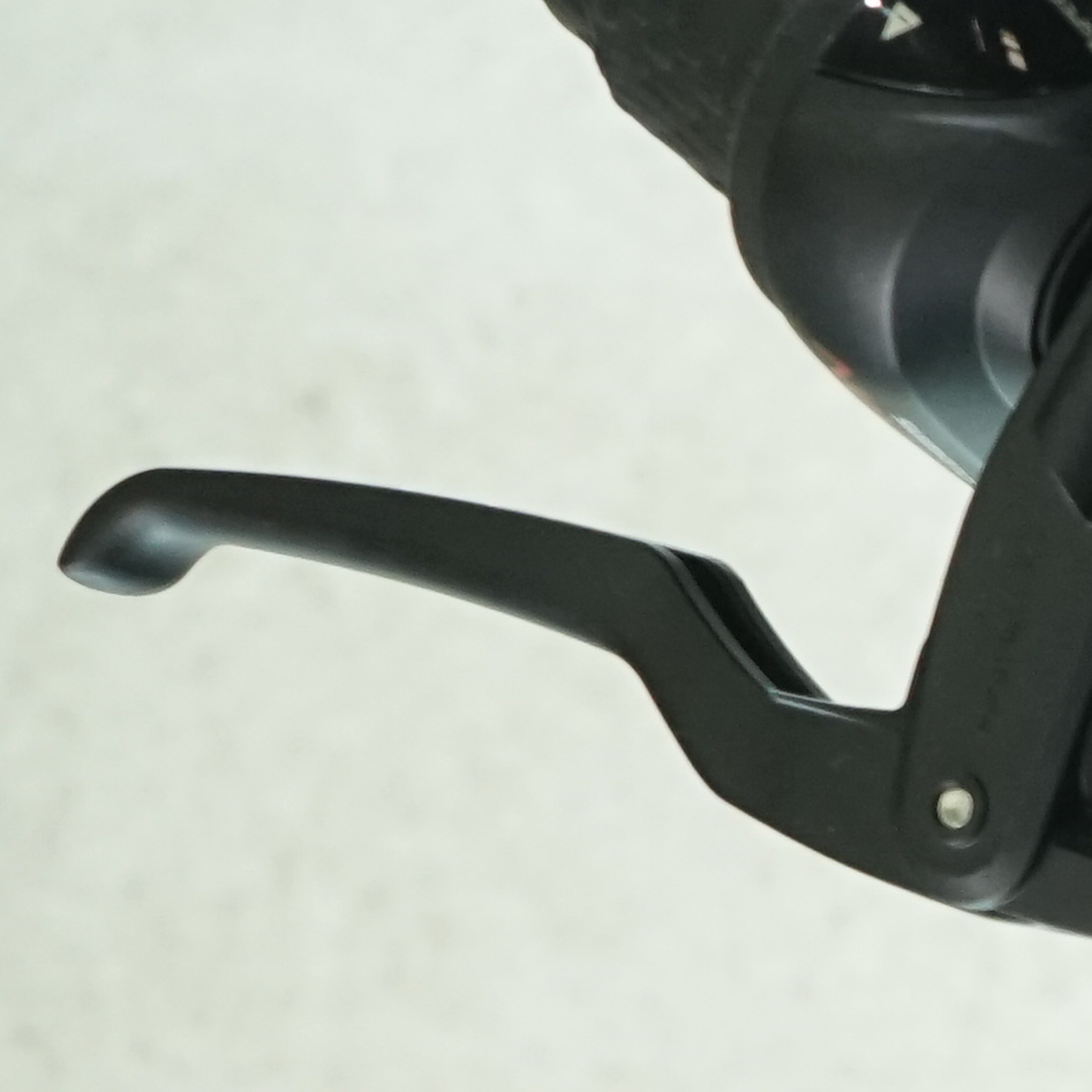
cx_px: 3140
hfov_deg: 8.8
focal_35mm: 167
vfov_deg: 10.3
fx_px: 5960
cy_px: 1293
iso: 1600
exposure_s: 1/200
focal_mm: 31
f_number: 5.6
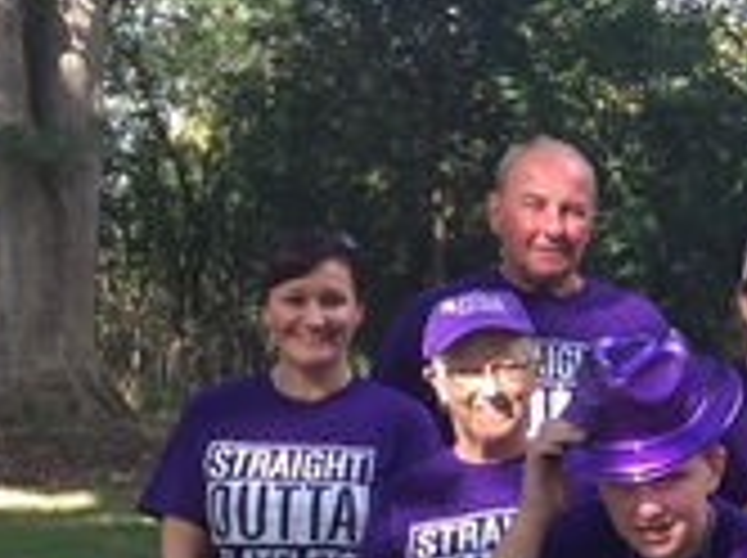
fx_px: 2715
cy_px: 486
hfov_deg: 14.5
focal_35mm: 126
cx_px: 1138
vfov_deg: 11.7
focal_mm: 4.15
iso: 32
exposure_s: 1/130
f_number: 2.2
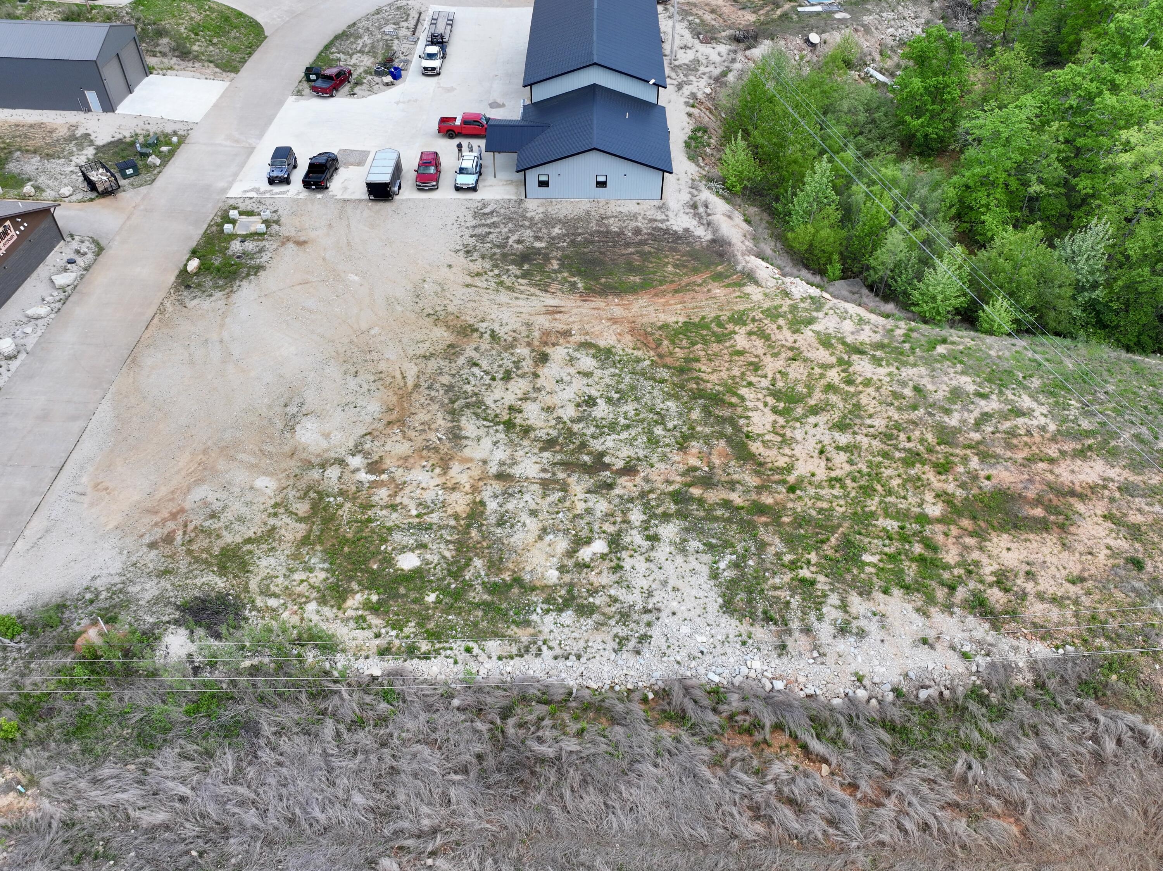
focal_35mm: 24
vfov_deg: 56.8
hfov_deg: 71.6
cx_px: 582
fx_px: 806
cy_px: 436
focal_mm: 12.29
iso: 100
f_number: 2.8
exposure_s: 1/640
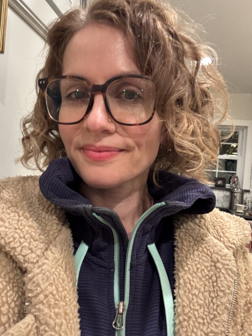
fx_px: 291
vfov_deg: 60.0
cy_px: 168
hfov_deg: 46.8
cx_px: 126
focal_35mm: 30
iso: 640
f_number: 1.9
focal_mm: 2.69
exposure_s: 1/15
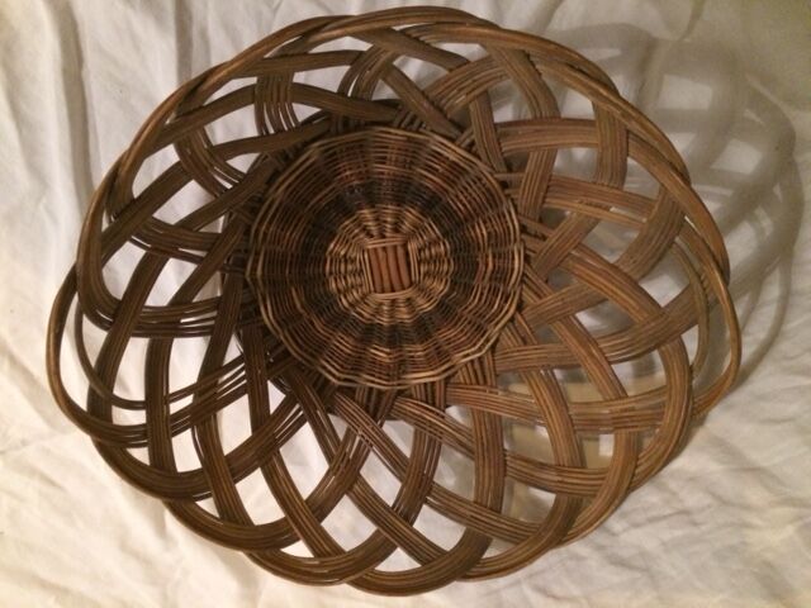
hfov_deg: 61.7
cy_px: 304
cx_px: 406
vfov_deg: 48.2
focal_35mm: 29
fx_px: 679
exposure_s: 1/17
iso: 400
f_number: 2.2
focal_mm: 4.15
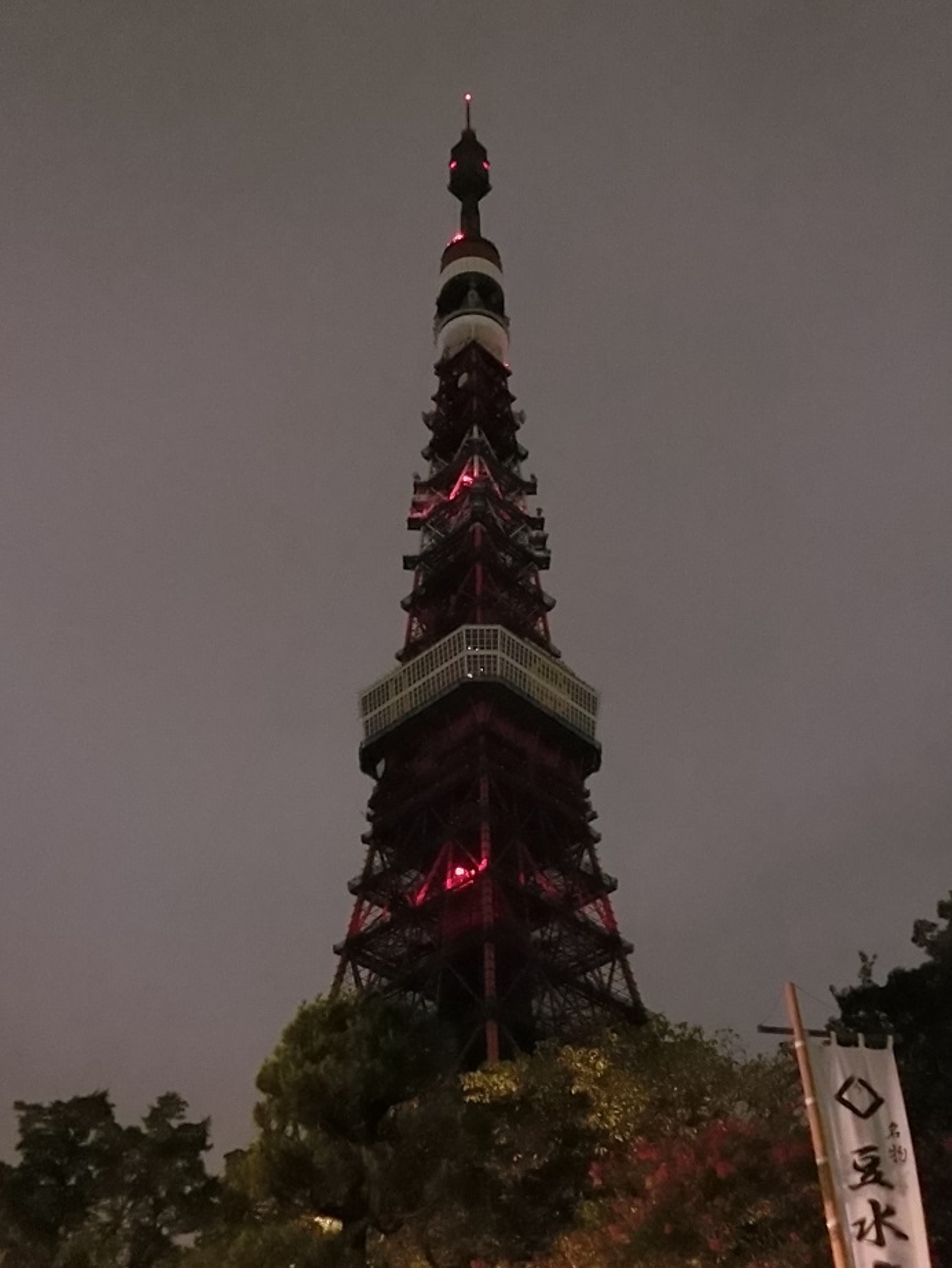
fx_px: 1429
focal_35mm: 39
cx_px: 476
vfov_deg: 47.9
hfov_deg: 36.8
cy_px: 634
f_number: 4.1
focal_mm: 6.9
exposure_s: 1/4
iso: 1600
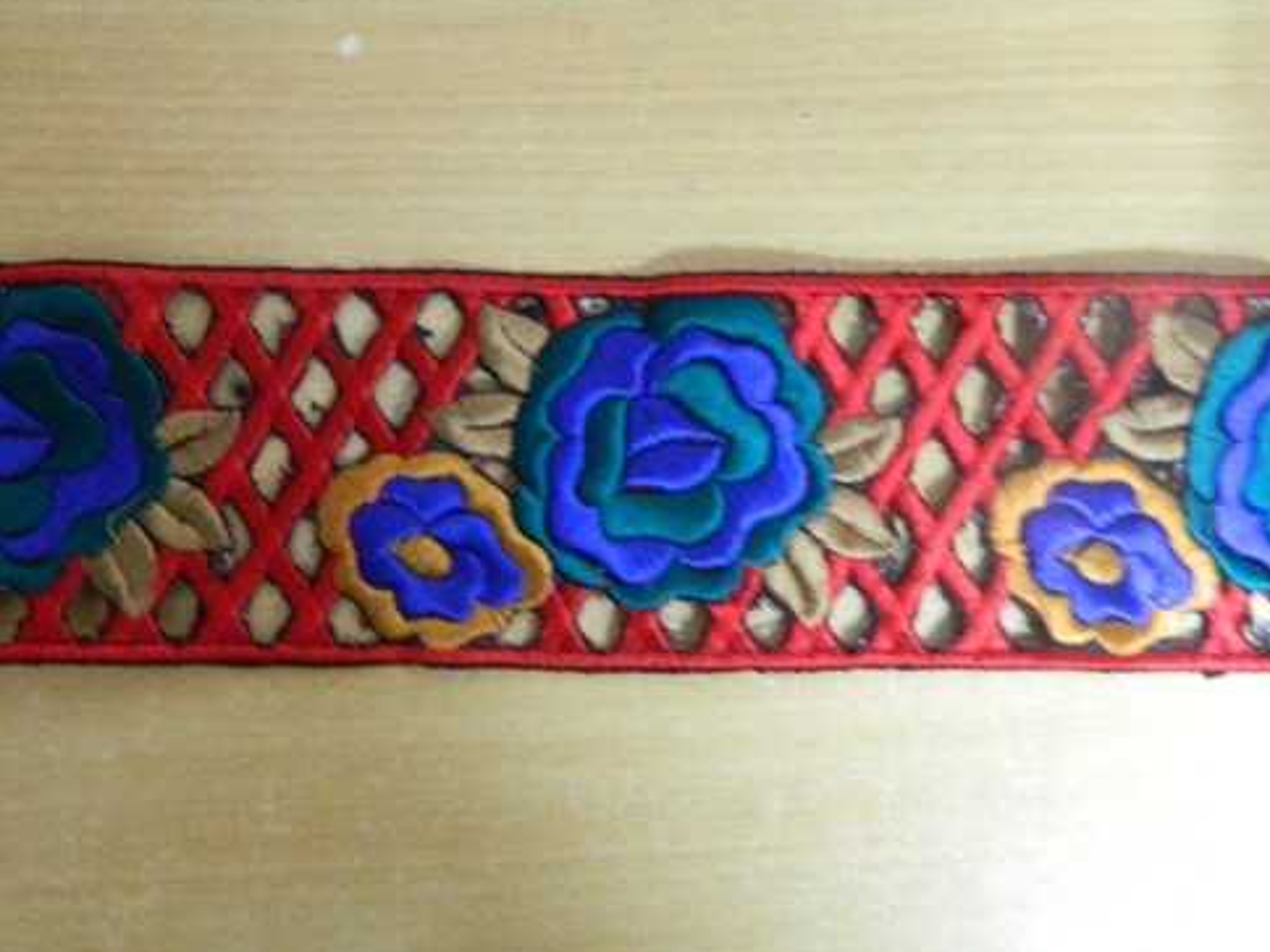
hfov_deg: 56.8
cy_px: 473
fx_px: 1174
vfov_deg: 44.2
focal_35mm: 32
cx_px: 653
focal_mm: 5.6
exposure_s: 1/3
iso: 800
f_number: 3.2
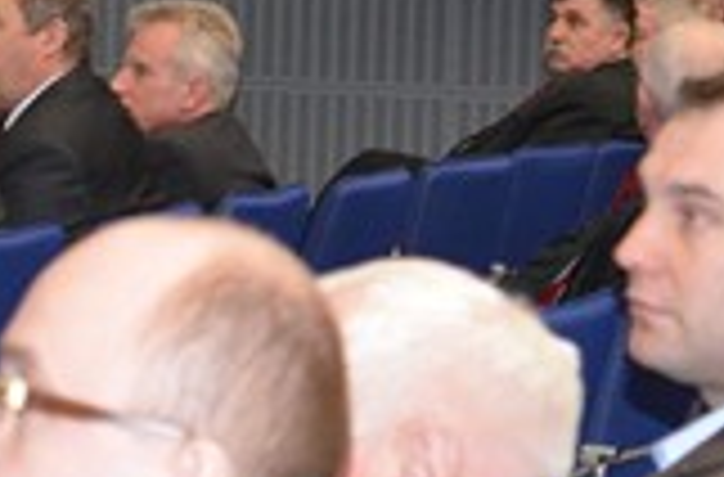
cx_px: 225
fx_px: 5140
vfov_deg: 5.3
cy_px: -79
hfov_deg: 8.1
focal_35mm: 257
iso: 3200
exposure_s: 1/60
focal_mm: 55
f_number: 5.6
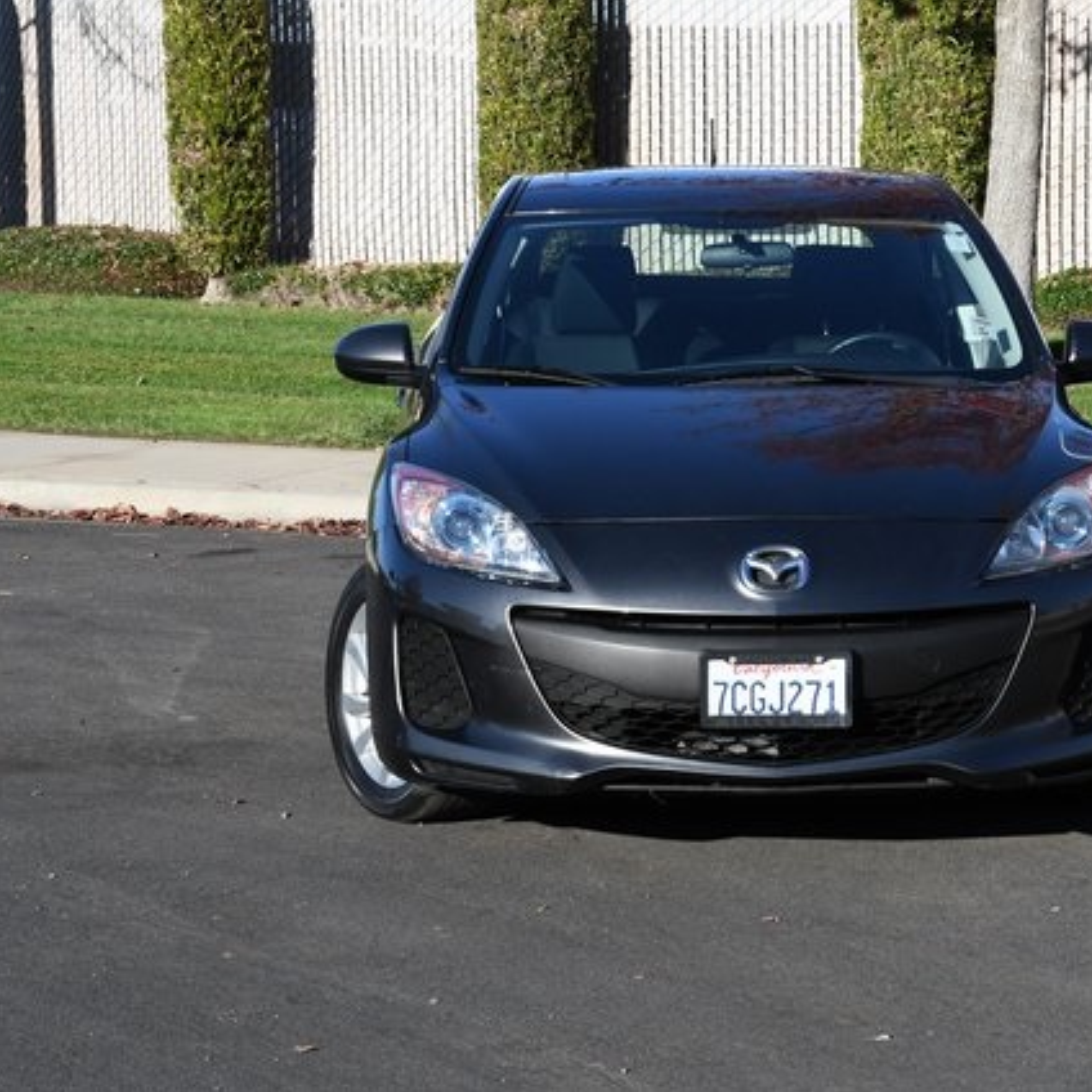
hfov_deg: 17.3
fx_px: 3569
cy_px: 545
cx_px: 793
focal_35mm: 100
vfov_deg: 17.4
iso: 1250
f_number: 14
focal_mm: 52
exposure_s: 1/800
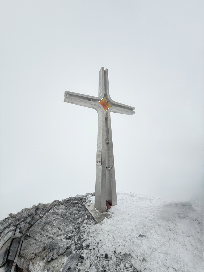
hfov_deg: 85.7
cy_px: 136
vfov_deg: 102.1
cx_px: 102
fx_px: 110
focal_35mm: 14
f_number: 2.2
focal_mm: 2.22
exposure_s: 1/6173
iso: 32
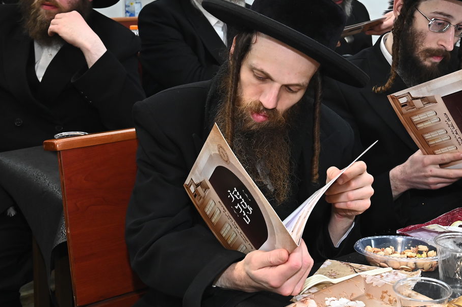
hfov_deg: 29.3
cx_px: 328
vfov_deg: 19.9
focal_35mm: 68
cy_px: 78
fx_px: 872
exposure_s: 1/200
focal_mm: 44
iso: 2000
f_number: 9
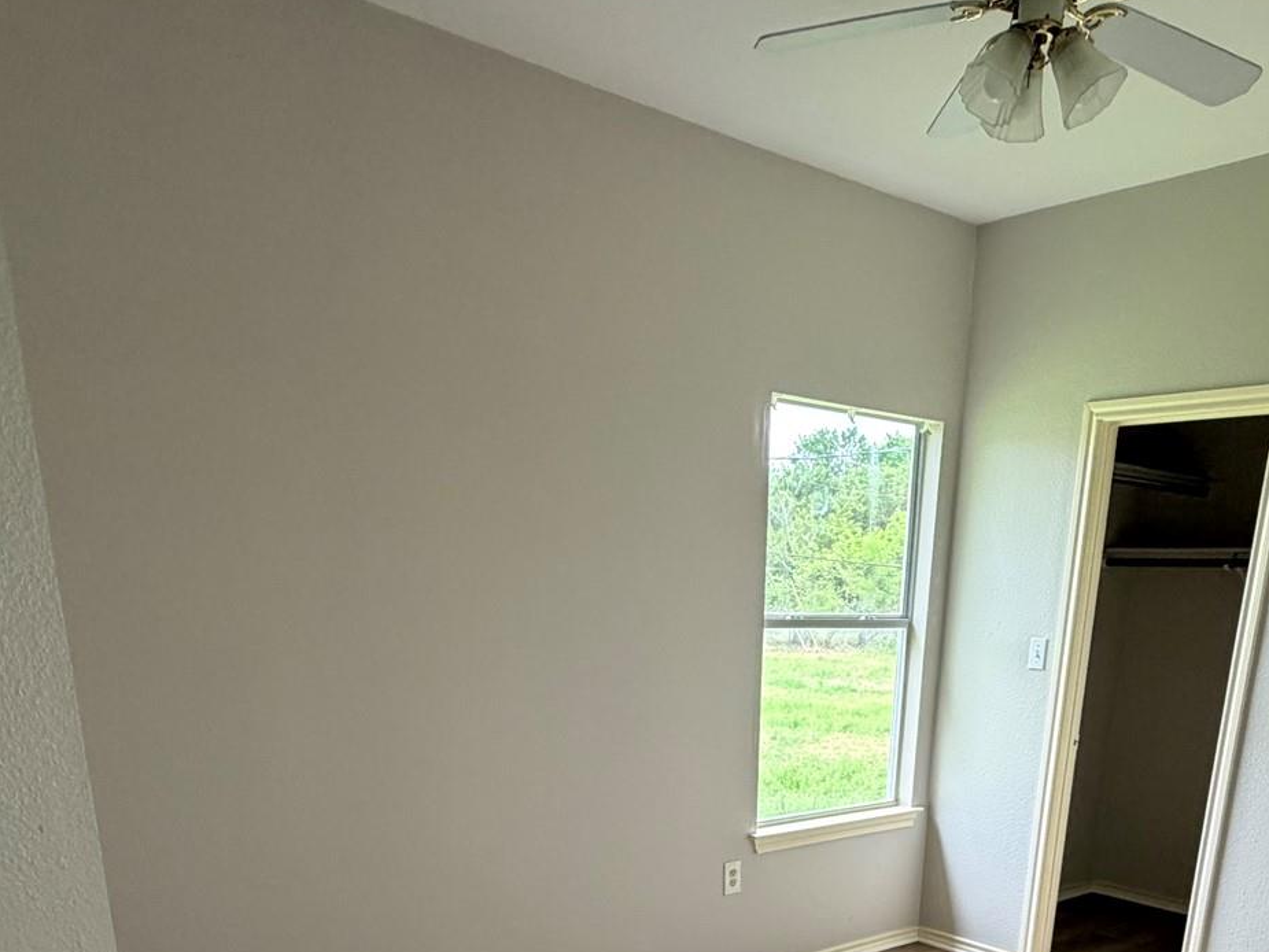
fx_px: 1137
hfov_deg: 58.0
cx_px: 744
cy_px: 973
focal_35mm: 31
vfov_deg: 39.5
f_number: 2.2
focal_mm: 2.22
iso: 200
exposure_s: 1/121
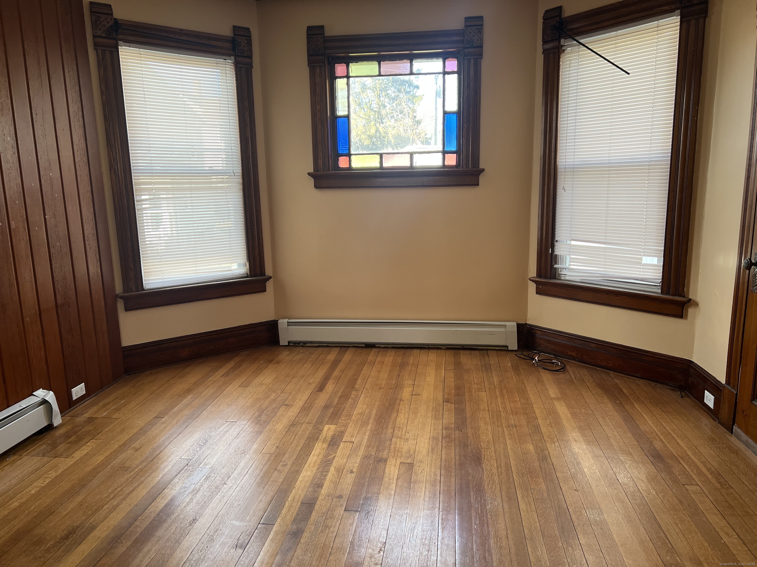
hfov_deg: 67.3
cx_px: 378
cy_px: 284
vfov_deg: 53.1
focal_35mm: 26
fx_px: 569
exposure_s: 1/121
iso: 100
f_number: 1.5
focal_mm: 5.7
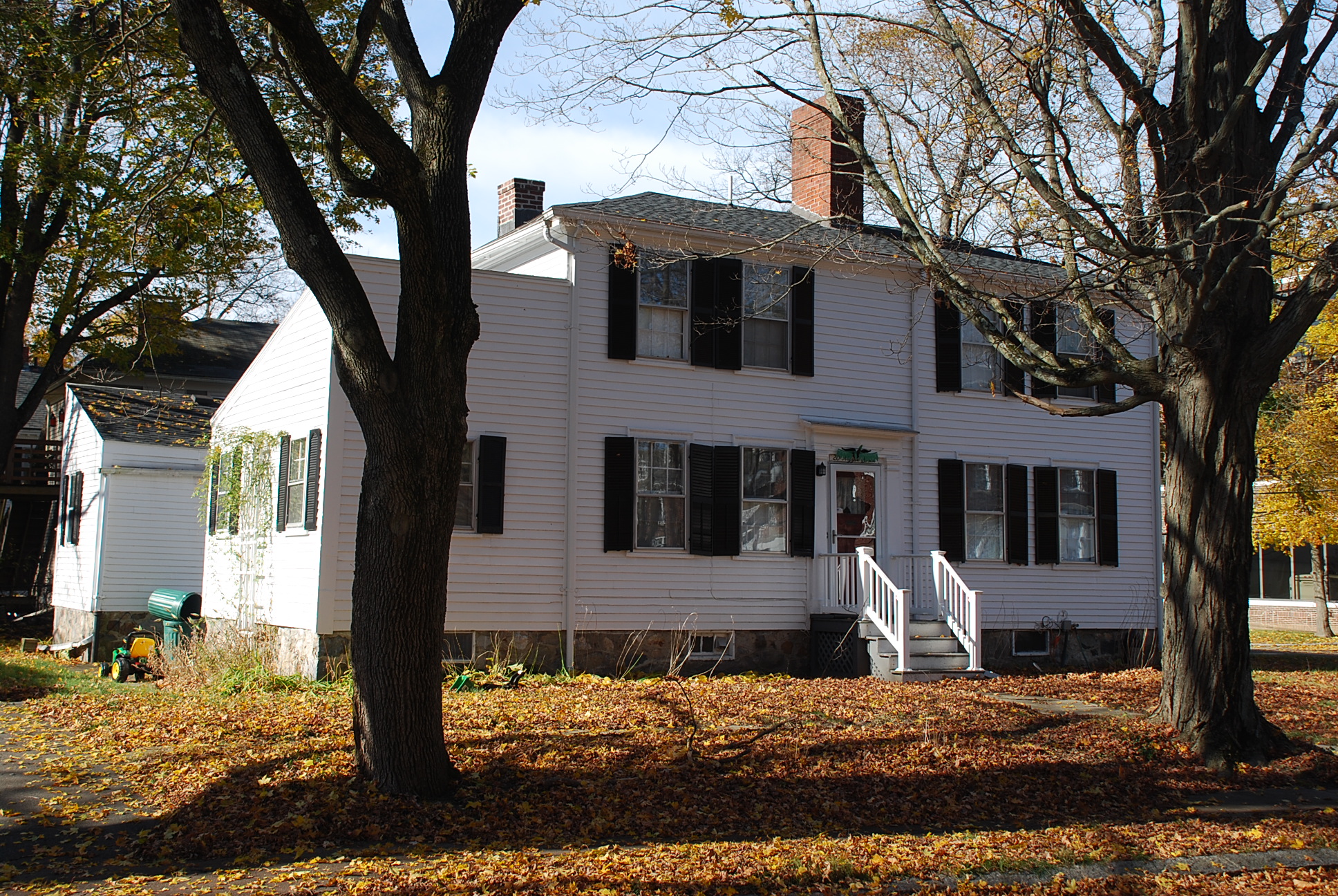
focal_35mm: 42
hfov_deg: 46.3
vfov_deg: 32.0
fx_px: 1563
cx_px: 669
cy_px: 448
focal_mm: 28
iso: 100
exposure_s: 1/200
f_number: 7.1
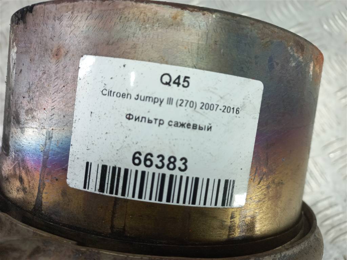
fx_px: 251
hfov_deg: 69.4
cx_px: 174
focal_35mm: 25
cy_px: 130
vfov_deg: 54.9
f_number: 1.8
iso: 80
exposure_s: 1/50
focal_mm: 4.6
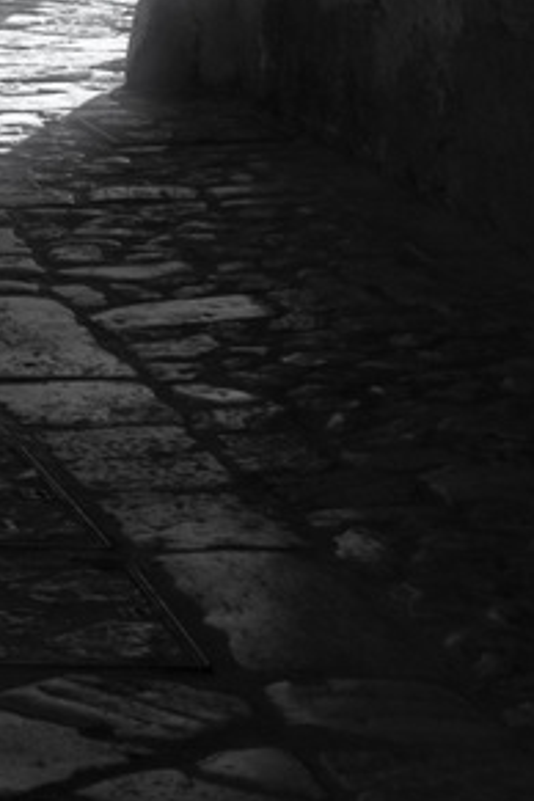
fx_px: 3916
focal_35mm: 176
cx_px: -758
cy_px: -837
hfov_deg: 7.3
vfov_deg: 10.6
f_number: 6.4
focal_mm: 21.6
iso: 400
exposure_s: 1/90
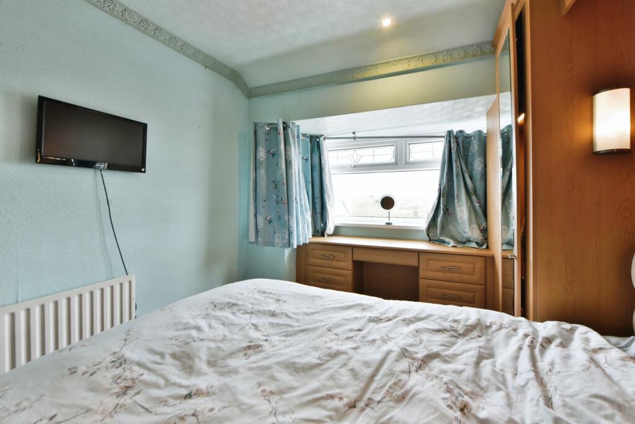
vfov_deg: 81.3
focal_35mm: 14
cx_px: 318
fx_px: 247
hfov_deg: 104.2
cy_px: 212
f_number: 9
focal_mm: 14
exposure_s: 1/60
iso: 800
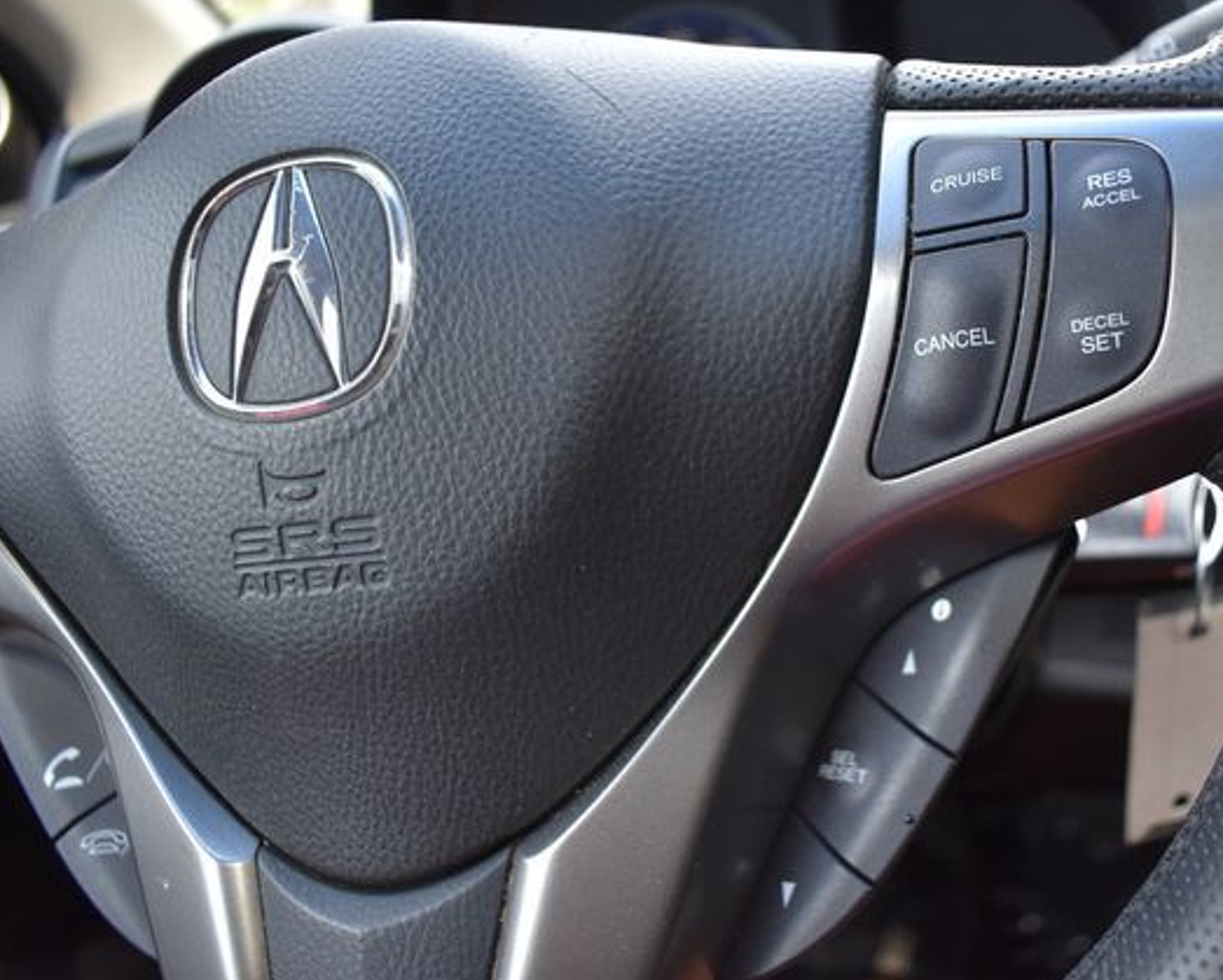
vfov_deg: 47.1
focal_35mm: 31
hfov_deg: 56.7
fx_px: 1123
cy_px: 485
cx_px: 741
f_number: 3.5
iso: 500
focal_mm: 18
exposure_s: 1/250
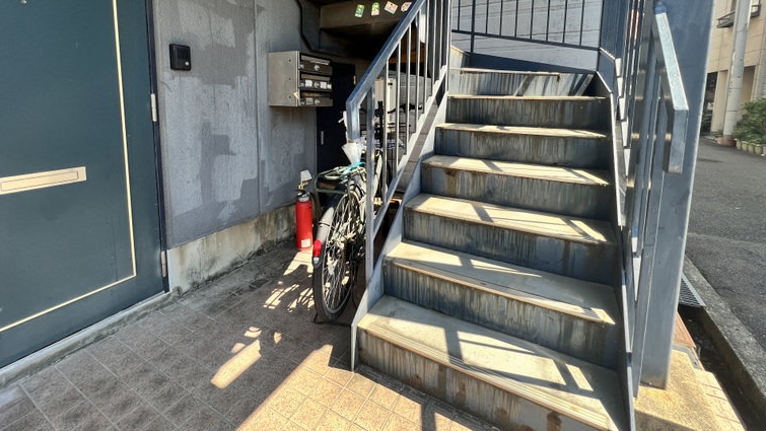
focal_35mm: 15
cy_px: 134
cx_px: 379
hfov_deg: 103.0
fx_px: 305
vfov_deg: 68.0
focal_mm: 1.57
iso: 32
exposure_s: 1/184
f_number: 1.8
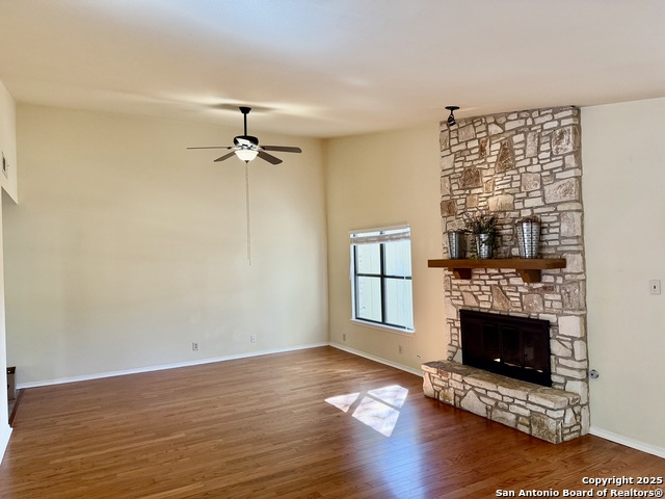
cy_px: 250
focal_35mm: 24
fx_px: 461
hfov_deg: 71.6
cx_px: 332
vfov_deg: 56.8
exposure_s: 1/146
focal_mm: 6.76
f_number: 1.78
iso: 200
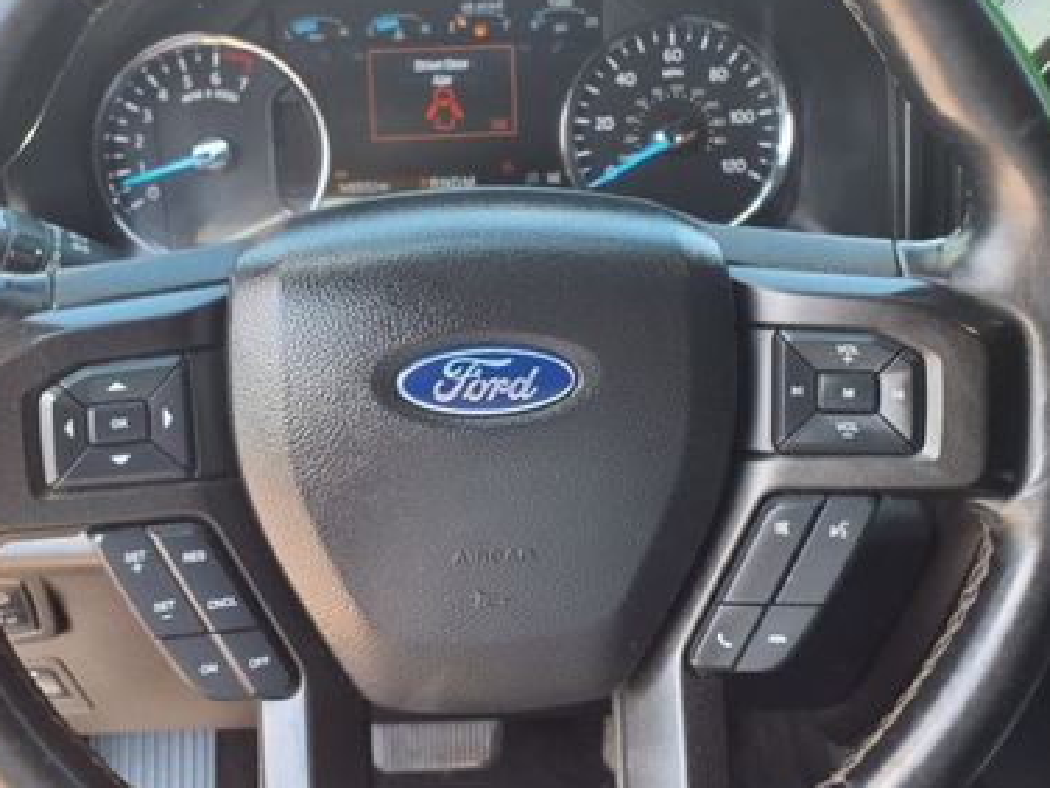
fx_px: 1395
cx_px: 466
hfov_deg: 41.2
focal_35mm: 46
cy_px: 366
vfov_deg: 31.5
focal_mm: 3.58
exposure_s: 1/120
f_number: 1.9
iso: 40
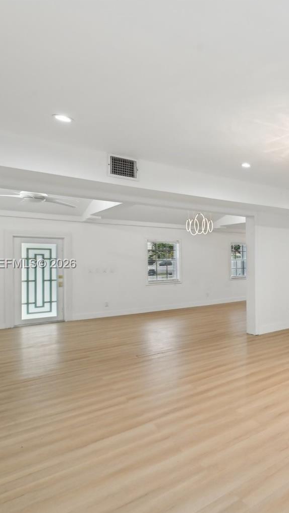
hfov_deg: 39.7
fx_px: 313
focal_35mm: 23
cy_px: 265
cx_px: 322
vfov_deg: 78.7
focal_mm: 14
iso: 180
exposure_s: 1/13
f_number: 8
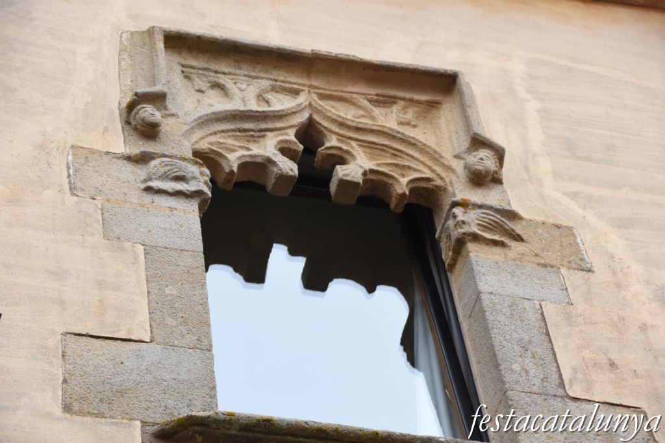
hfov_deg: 19.5
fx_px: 1939
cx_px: 332
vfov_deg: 13.0
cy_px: 222
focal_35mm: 105
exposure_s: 1/800
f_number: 5.6
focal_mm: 70
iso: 640
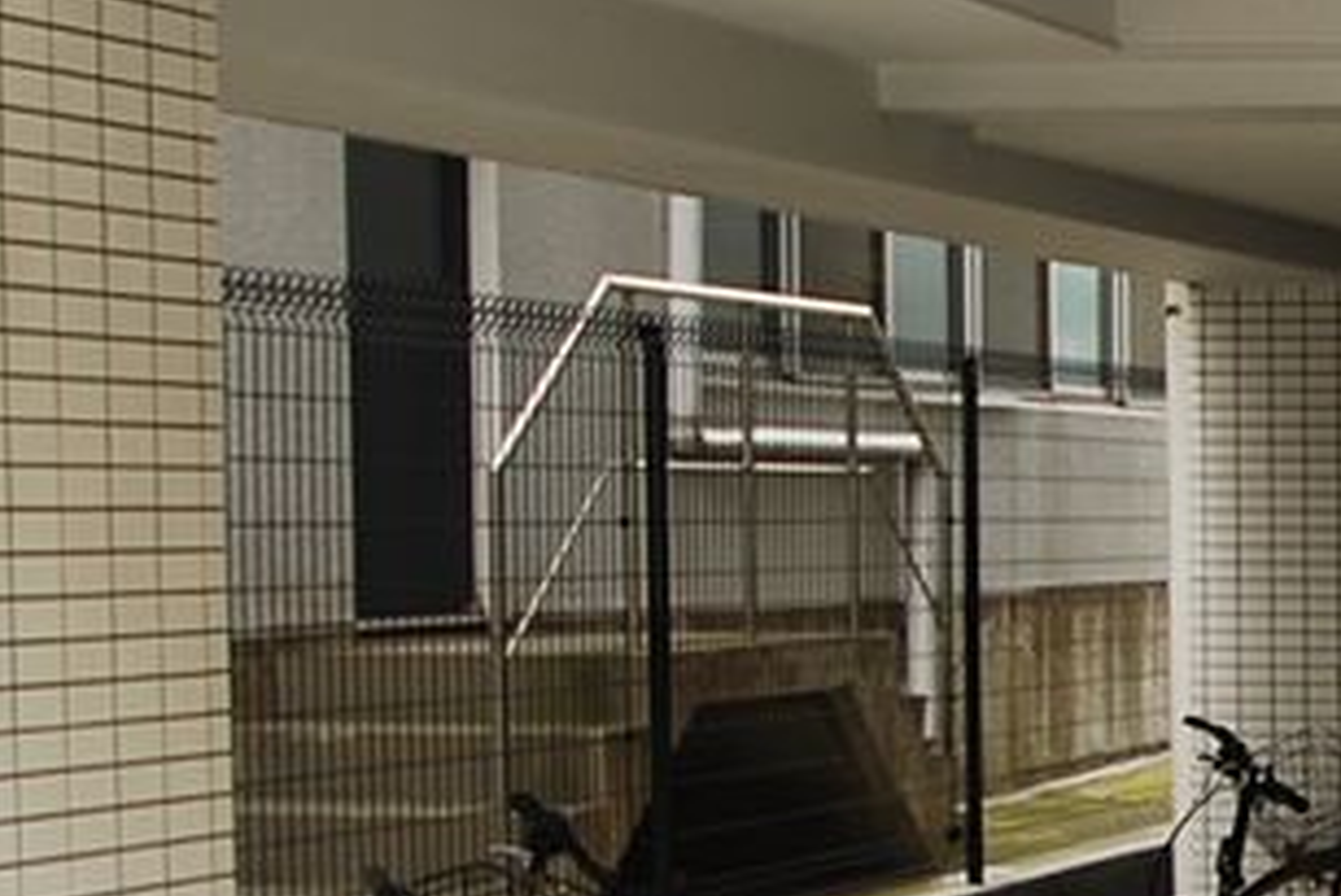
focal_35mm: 103
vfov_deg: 13.3
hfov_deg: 17.3
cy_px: 750
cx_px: 2171
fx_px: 3825
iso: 100
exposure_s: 1/30
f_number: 4.5
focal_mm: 21
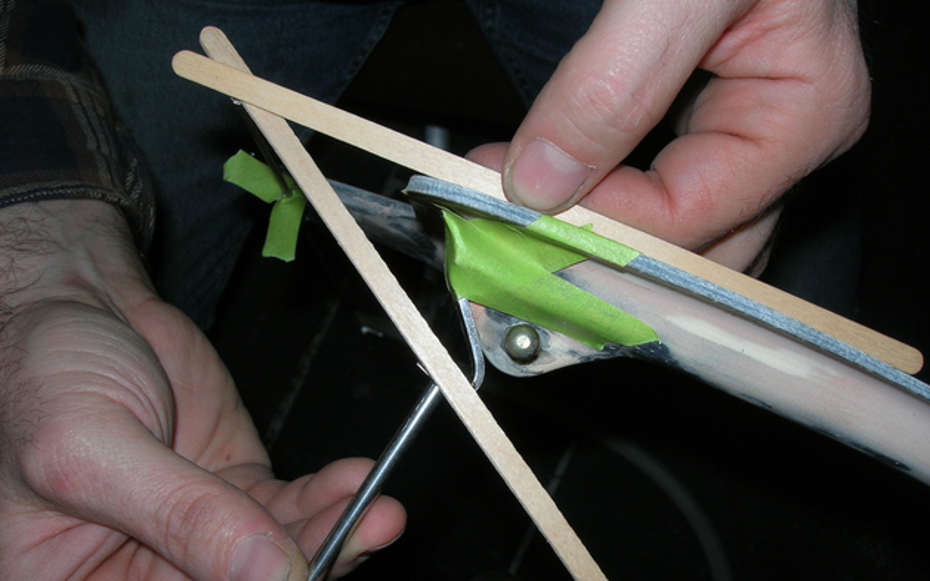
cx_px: 460
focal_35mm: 41
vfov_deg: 31.2
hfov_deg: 48.2
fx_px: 1039
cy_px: 334
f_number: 4.8
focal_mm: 7.8
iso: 64
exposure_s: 1/60.1
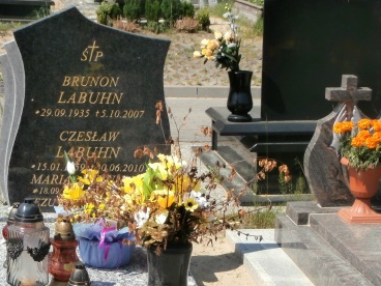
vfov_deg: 14.9
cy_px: 221
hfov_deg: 19.7
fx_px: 1090
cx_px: 94
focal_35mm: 99
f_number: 4.5
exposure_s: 1/800
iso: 100
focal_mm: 10.11
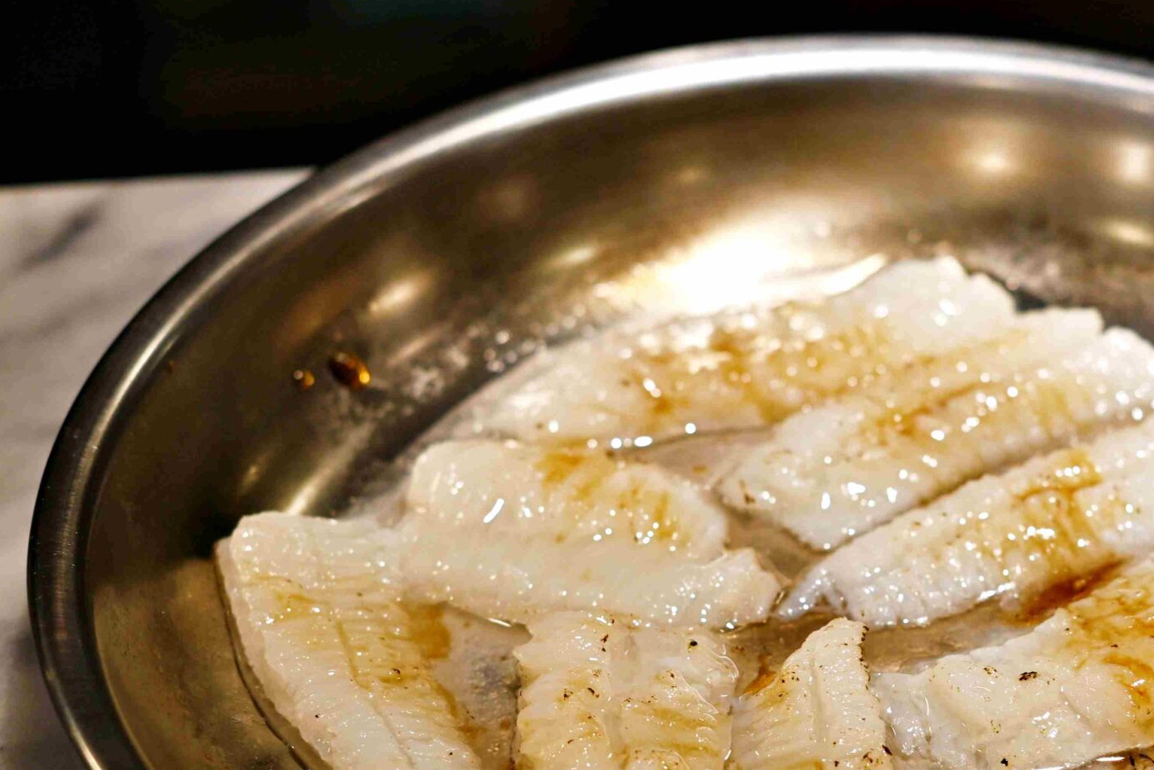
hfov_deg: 14.8
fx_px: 4424
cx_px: 752
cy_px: 569
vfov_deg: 9.9
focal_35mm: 138
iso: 100
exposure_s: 1/160
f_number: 3.2
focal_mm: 50
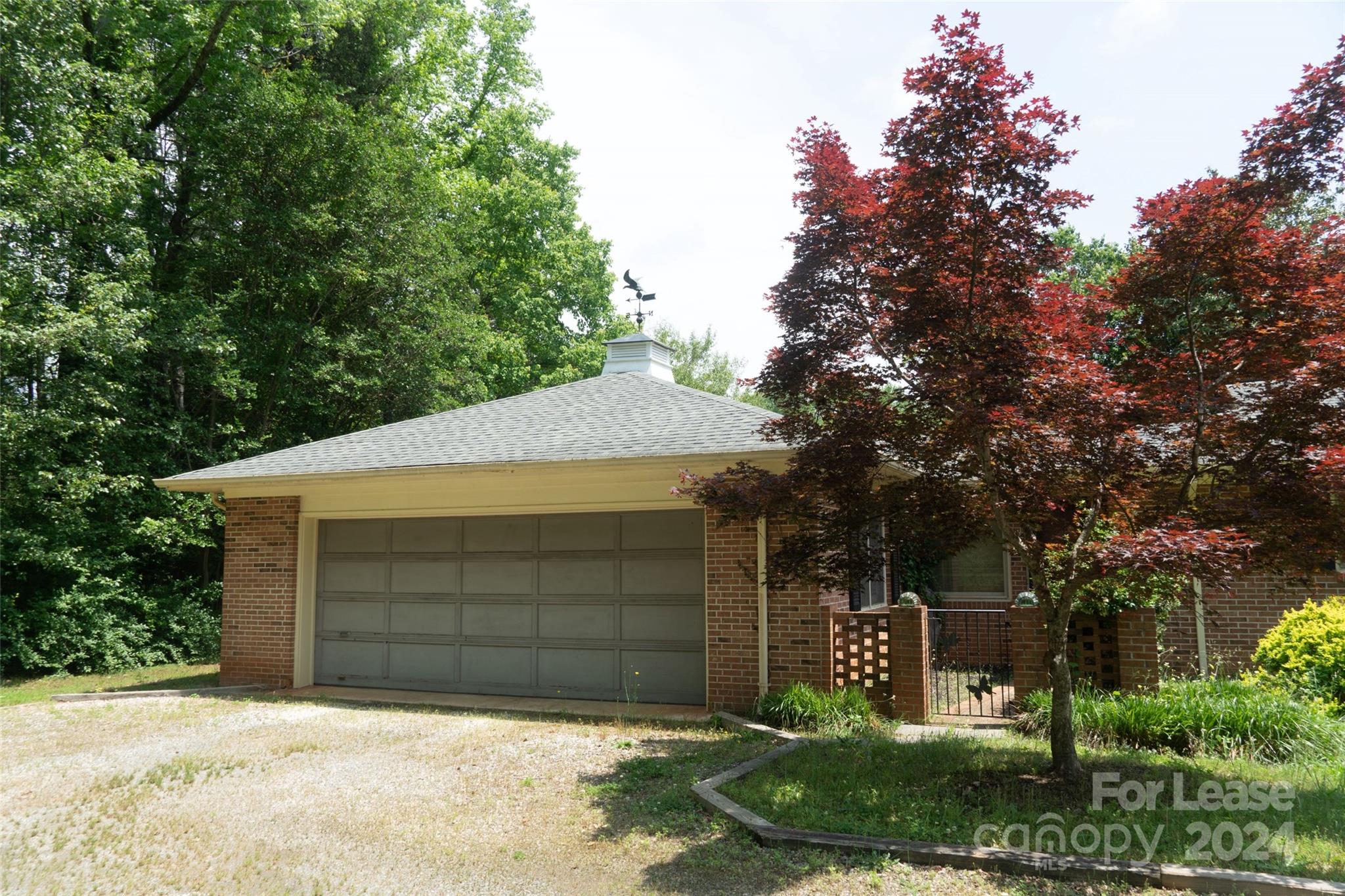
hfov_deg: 67.4
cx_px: 672
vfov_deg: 47.9
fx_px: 1009
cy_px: 448
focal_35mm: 27
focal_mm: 18
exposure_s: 1/100
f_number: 9
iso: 100
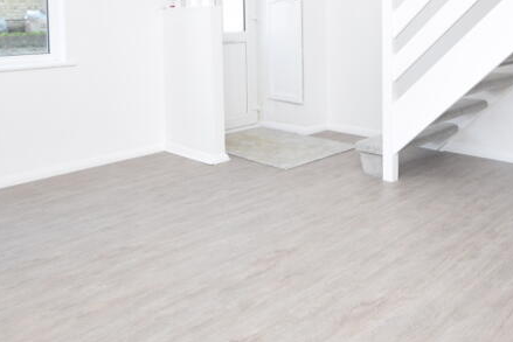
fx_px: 499
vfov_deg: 35.6
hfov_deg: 53.9
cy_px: 33
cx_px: 313
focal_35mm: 35
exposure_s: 1/60
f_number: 4
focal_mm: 10
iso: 400
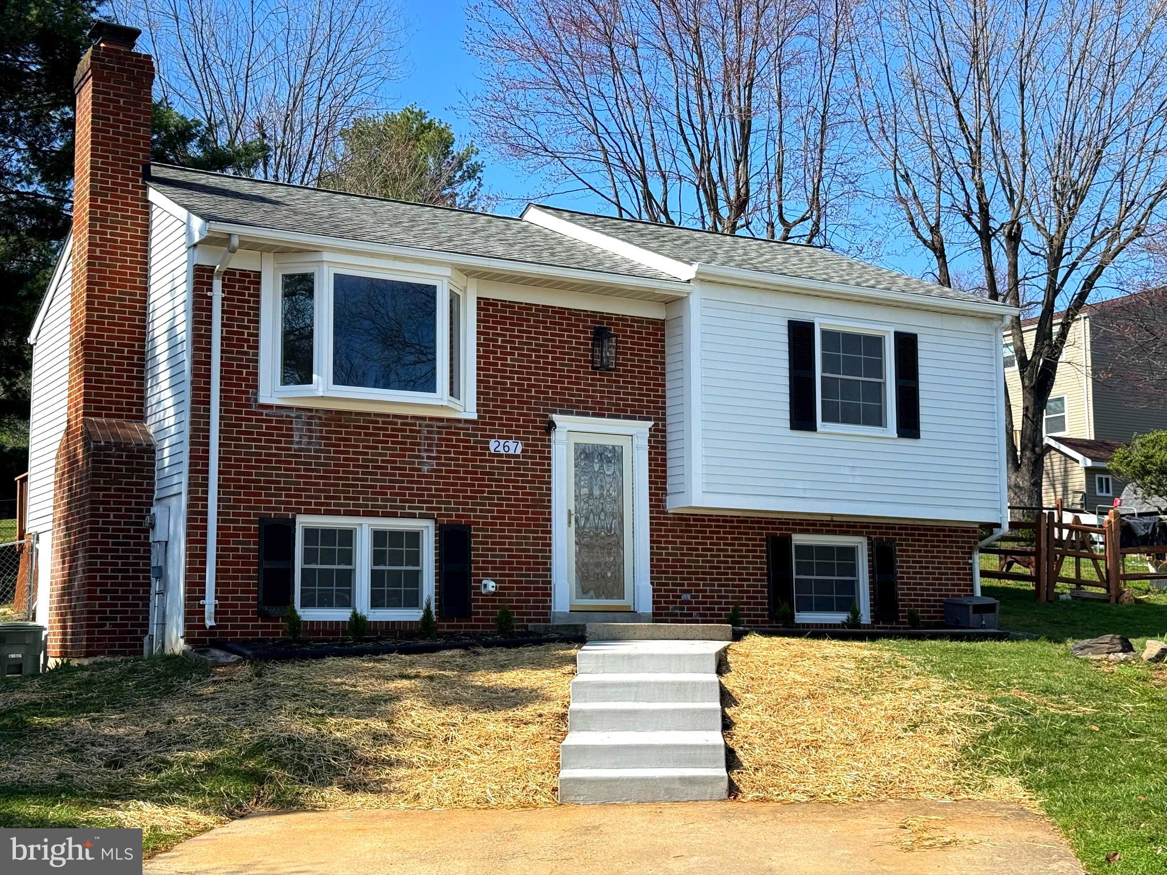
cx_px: 584
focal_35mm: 48
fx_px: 1618
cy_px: 438
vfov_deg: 30.3
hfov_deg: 39.7
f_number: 1.78
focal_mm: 6.76
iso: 64
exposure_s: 1/2959
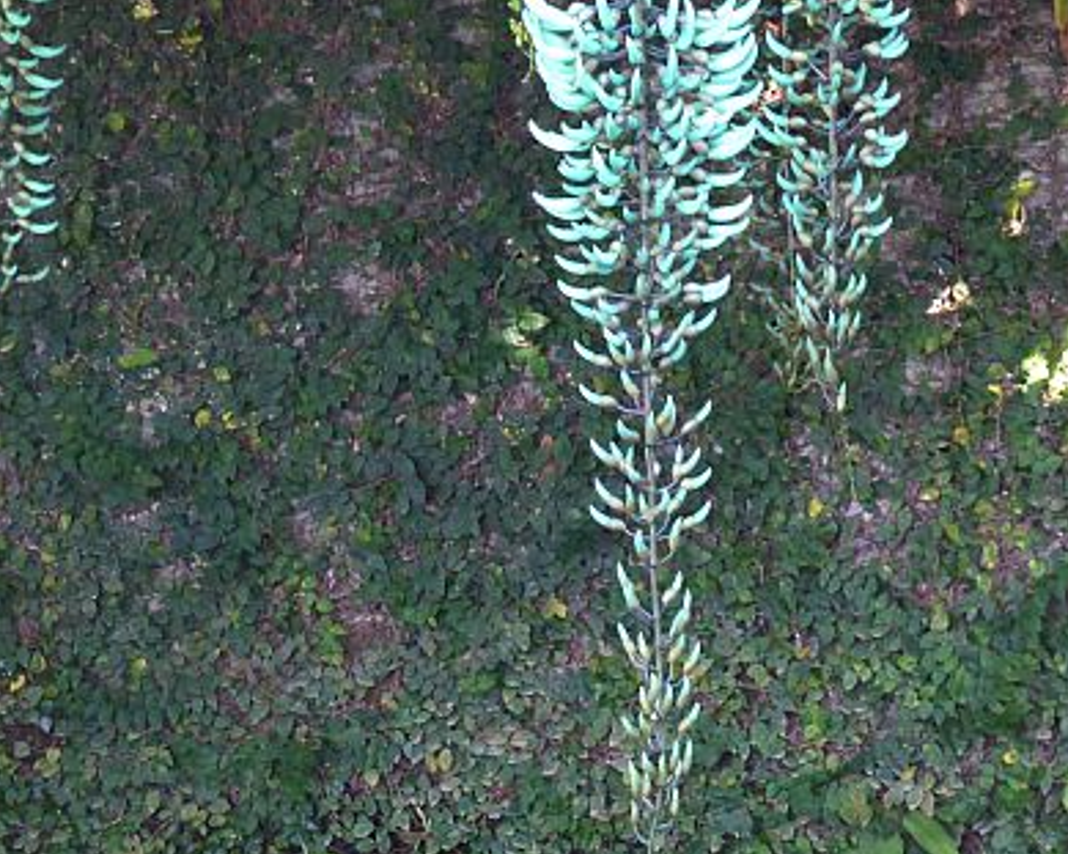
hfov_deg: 9.5
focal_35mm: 204
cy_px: 305
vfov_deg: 7.6
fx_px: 6447
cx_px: 590
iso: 800
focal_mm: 20.6
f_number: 5.1
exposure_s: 1/60
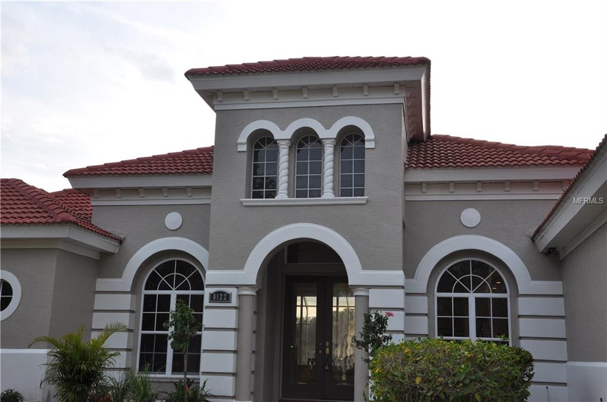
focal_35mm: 42
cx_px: 304
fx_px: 707
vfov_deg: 31.8
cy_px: 201
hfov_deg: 46.5
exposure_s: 1/100
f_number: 10
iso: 200
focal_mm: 28
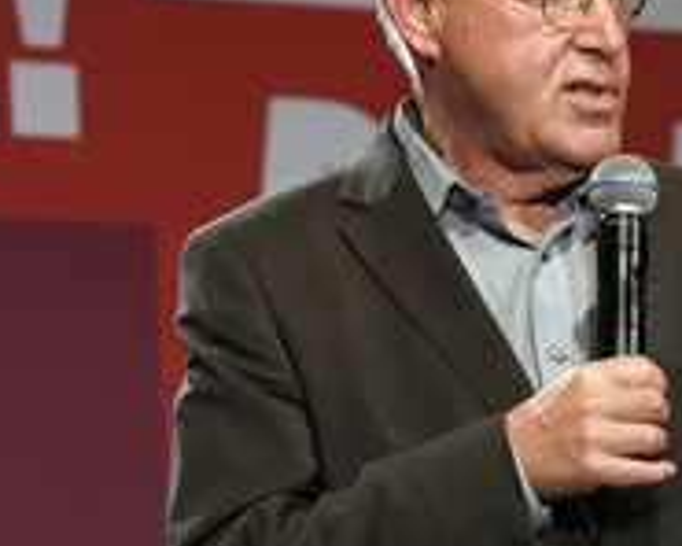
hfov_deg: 9.9
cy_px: 273
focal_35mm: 194
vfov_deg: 8.0
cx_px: 547
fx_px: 3916
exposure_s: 1/640
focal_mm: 85
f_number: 4.5
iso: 2000
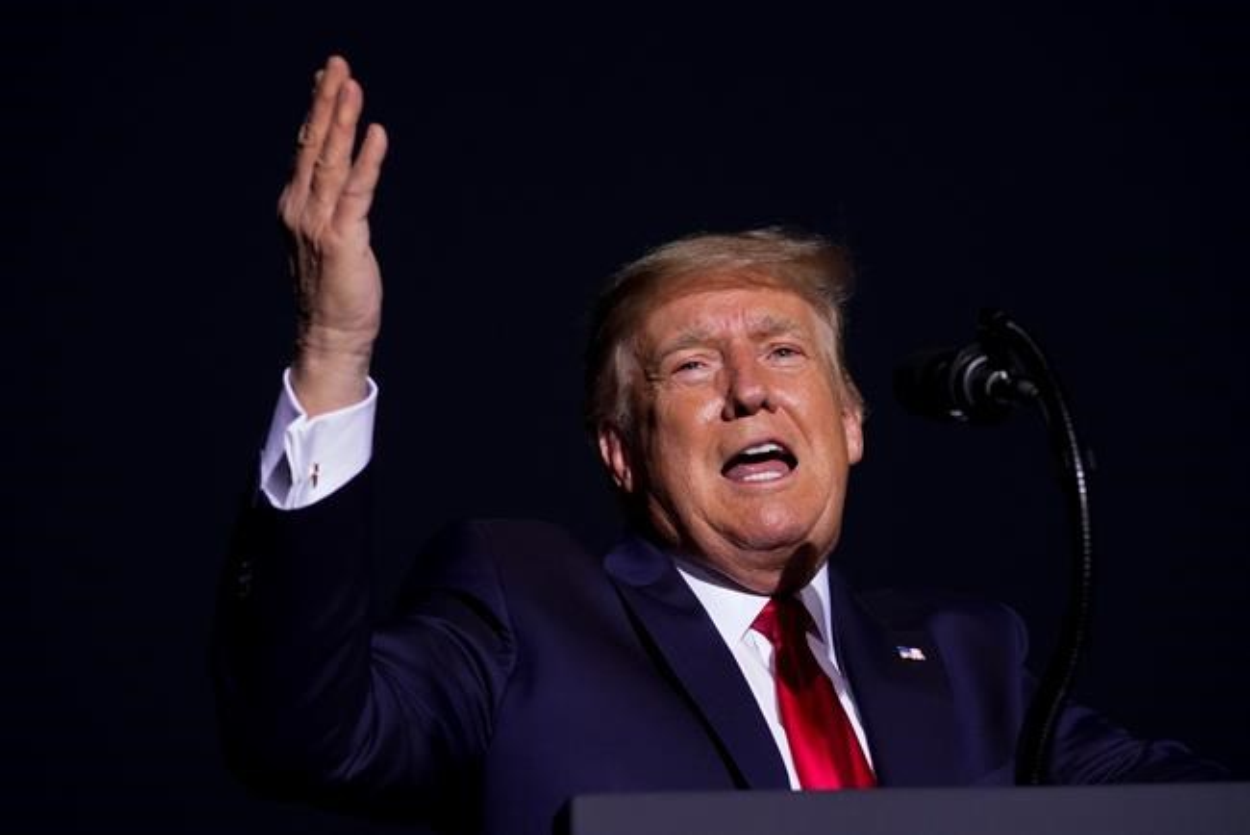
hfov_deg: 14.6
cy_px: 418
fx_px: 4863
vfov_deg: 9.8
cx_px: 625
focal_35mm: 140
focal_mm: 140
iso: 6400
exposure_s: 1/800
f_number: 5.6
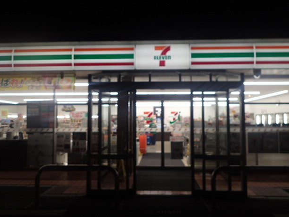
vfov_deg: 53.1
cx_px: 148
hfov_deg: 67.3
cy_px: 108
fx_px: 217
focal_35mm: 26
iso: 125
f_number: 2
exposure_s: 1/60
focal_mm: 4.5
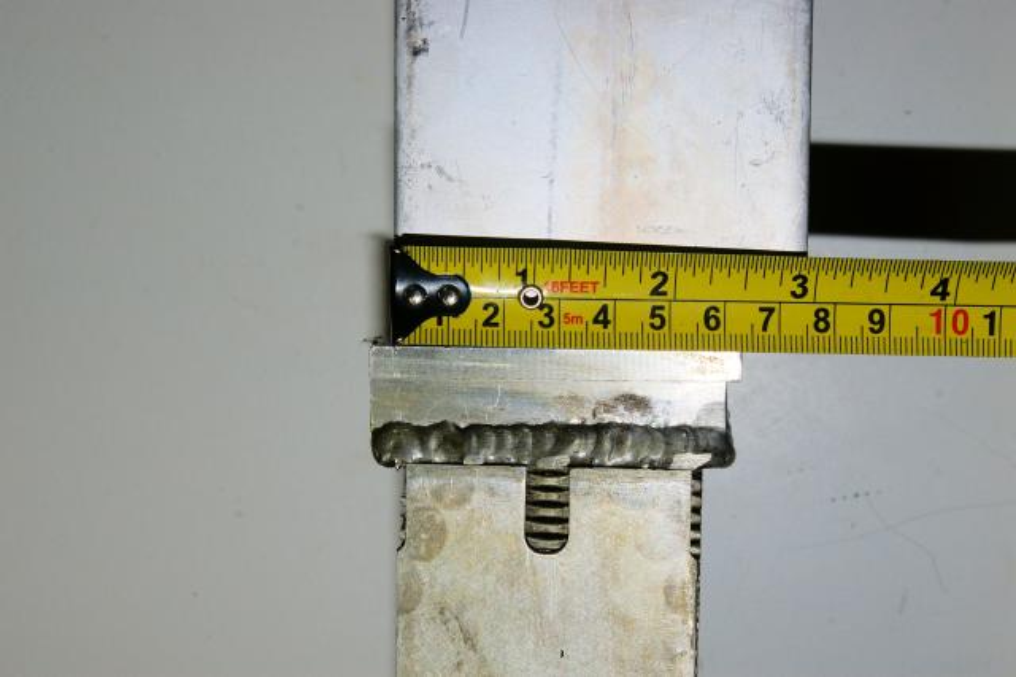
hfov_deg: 31.2
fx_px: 1819
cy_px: 338
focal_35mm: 64
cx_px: 508
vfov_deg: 21.1
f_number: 14
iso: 200
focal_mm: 43
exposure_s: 1/60
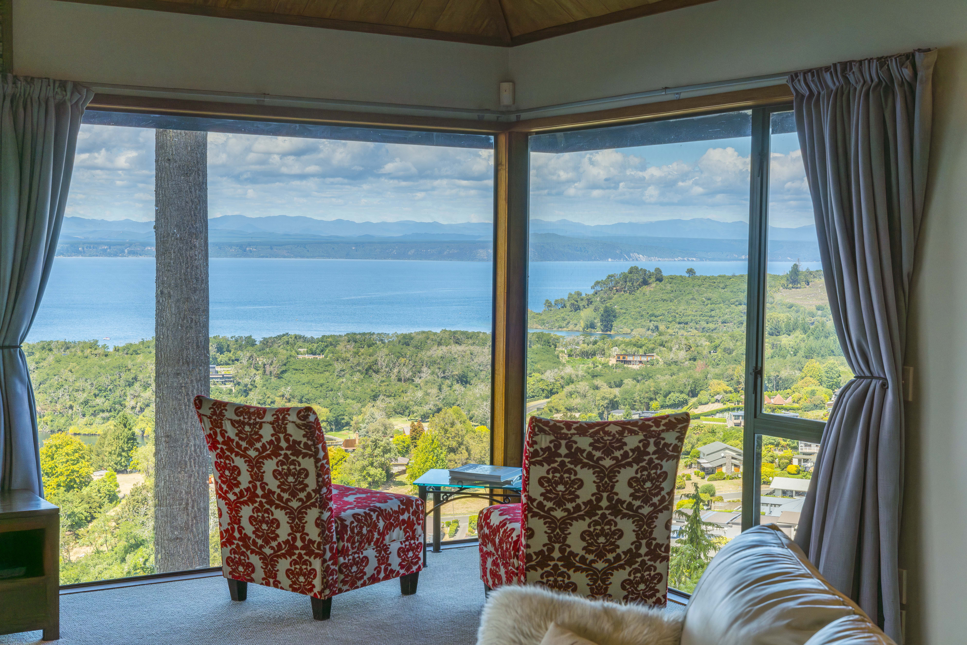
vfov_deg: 26.6
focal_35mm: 51
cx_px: 484
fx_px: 1362
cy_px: 322
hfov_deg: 39.1
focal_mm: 50.7
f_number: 11
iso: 640
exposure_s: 1/250
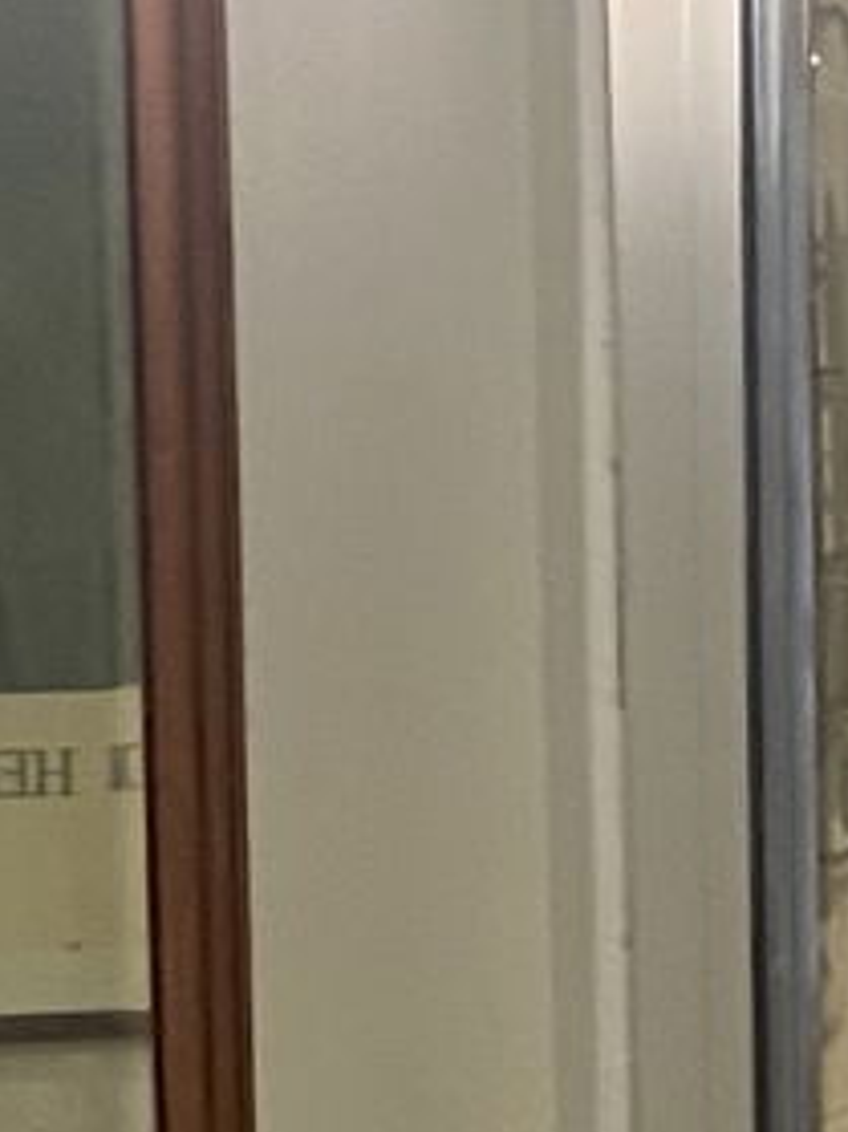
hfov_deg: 7.4
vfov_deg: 9.6
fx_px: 6505
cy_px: 1889
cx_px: 179
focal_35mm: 199
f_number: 1.8
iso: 100
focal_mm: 4.25
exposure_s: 1/50
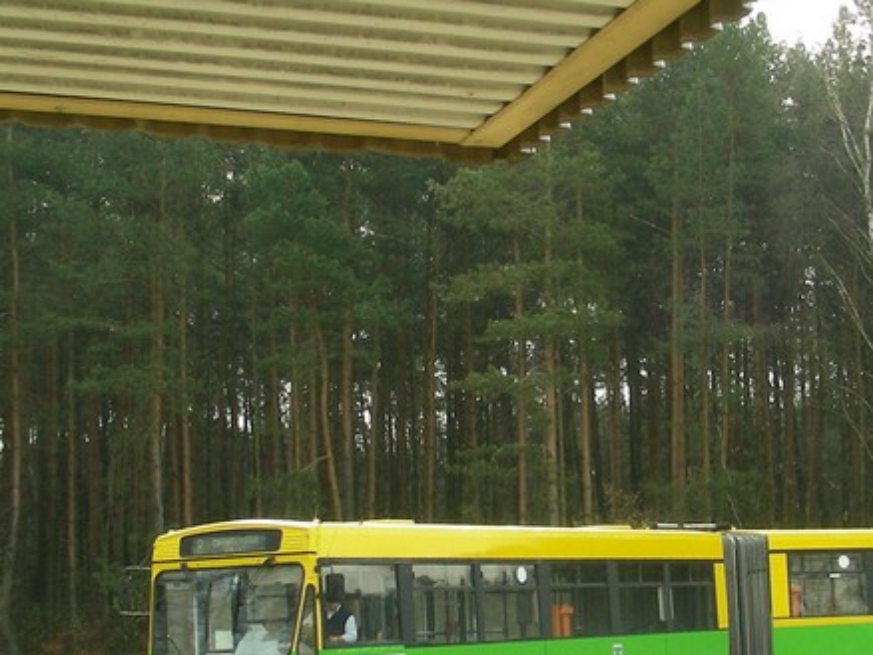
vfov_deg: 18.9
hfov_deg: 24.9
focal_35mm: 78
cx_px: 570
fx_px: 1968
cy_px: 399
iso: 50
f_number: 4
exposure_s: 1/159
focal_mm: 6.3
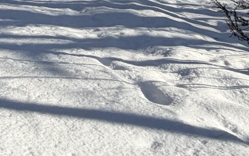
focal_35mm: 68
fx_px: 461
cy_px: -95
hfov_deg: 27.9
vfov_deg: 16.9
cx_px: -16
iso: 20
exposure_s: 1/841
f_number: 2.2
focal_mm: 2.22
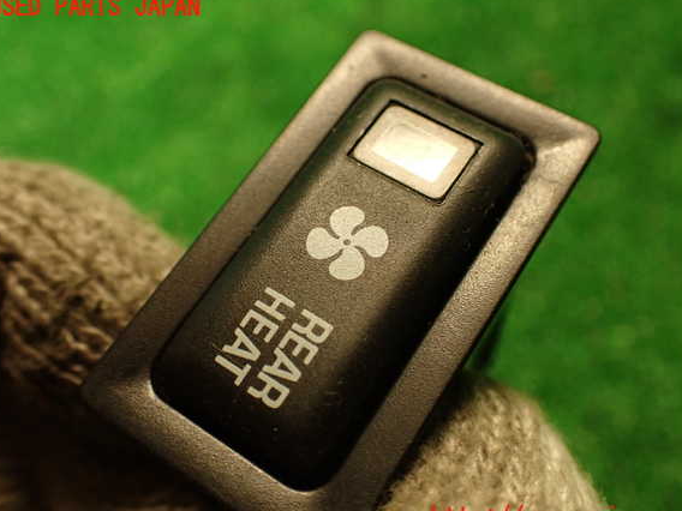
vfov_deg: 37.7
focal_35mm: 38
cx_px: 342
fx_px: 749
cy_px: 263
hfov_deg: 49.0
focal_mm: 6.37
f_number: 2.5
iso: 400
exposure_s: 1/40
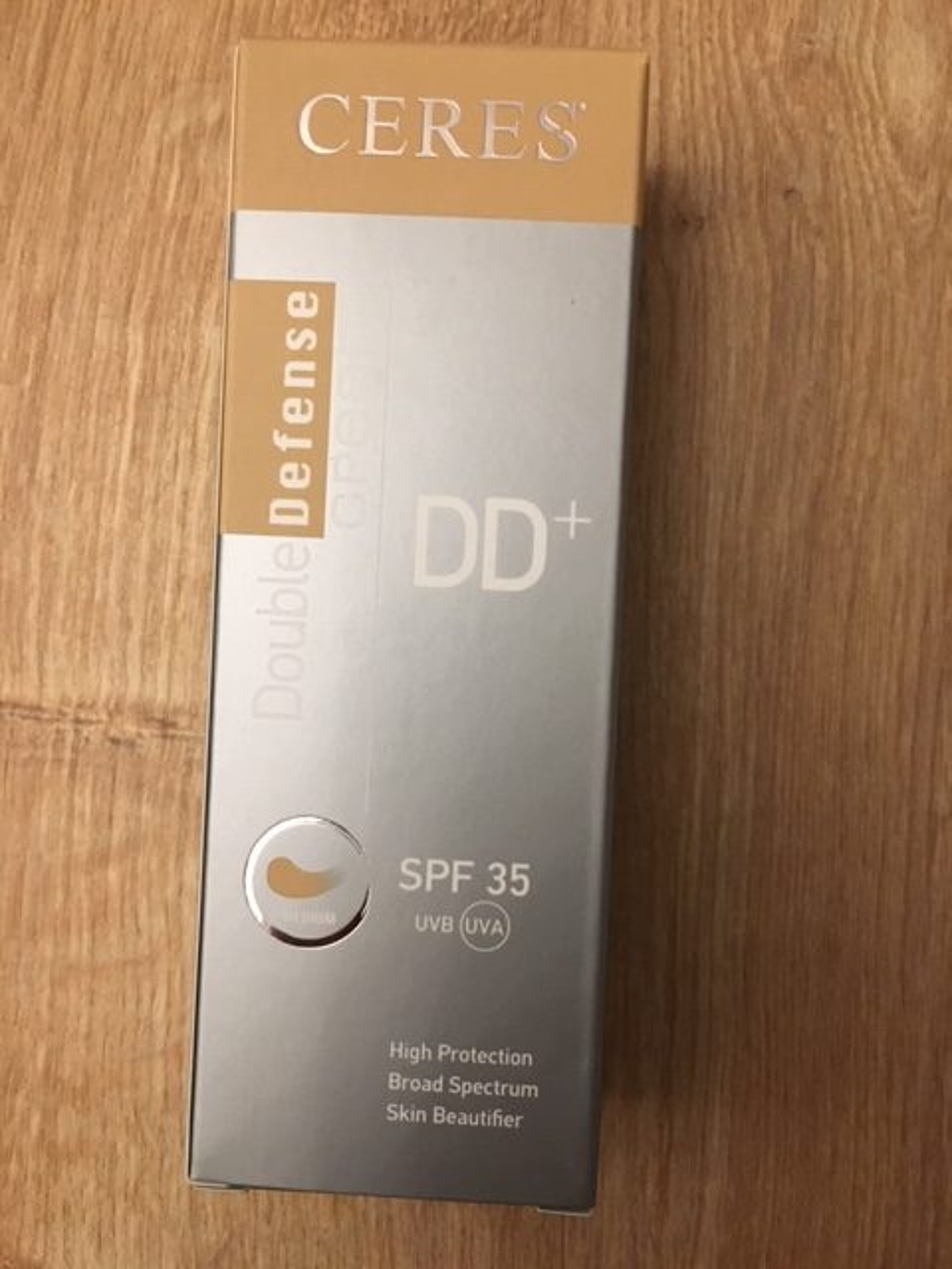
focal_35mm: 29
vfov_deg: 61.7
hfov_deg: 48.2
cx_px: 476
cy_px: 634
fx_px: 1063
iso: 200
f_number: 2.2
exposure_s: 1/25
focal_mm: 4.15
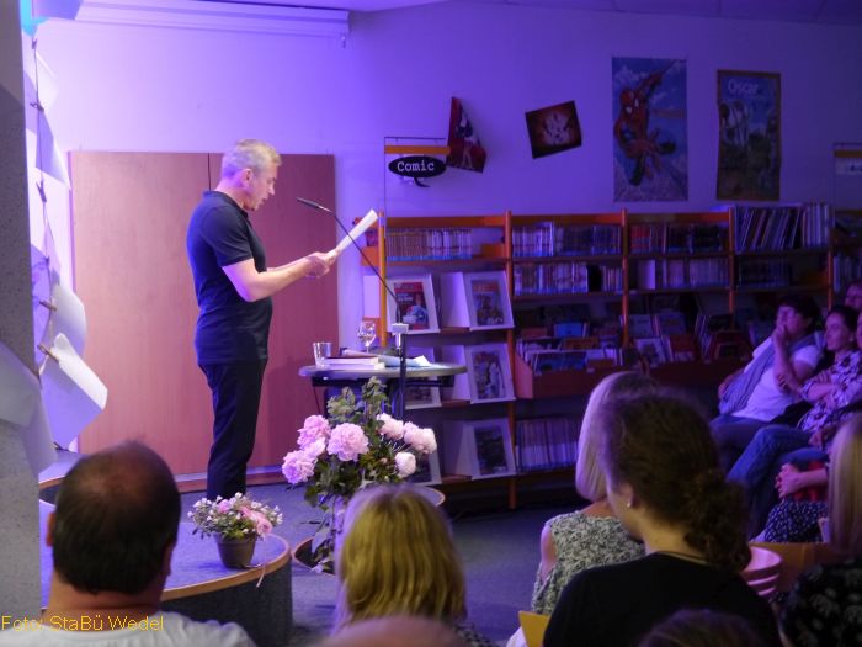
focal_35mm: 84
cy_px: 324
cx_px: 431
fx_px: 2092
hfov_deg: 23.3
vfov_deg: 17.6
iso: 800
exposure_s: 1/8
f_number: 5.6
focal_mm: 42
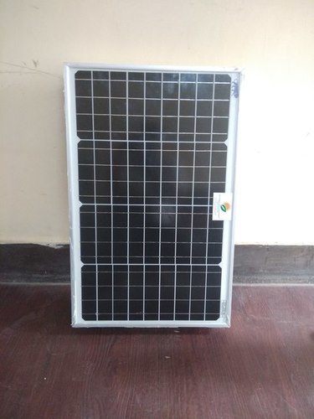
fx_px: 254
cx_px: 157
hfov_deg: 63.4
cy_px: 210
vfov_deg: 79.0
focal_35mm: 21
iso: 800
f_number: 2
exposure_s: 1/17
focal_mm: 3.57
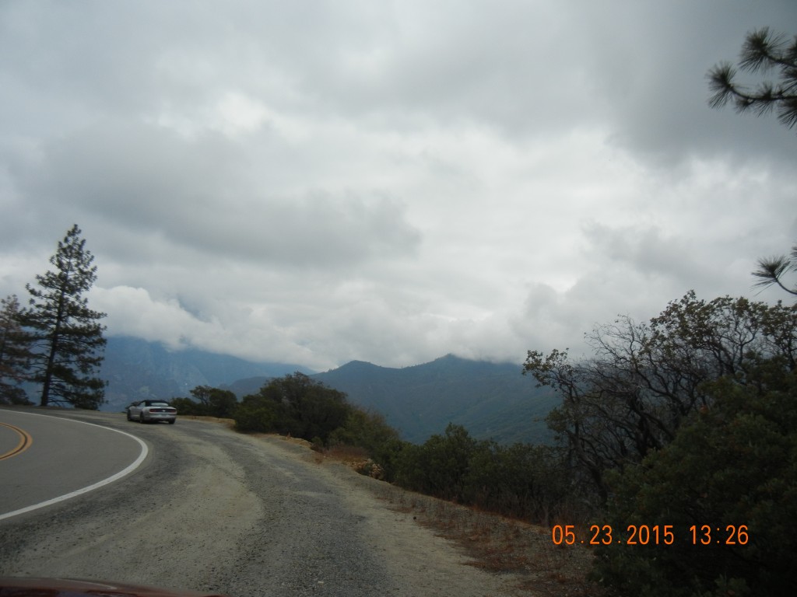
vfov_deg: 46.8
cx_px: 398
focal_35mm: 30
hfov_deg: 60.0
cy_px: 298
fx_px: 691
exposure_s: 1/718
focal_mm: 5.4
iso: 160
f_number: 7
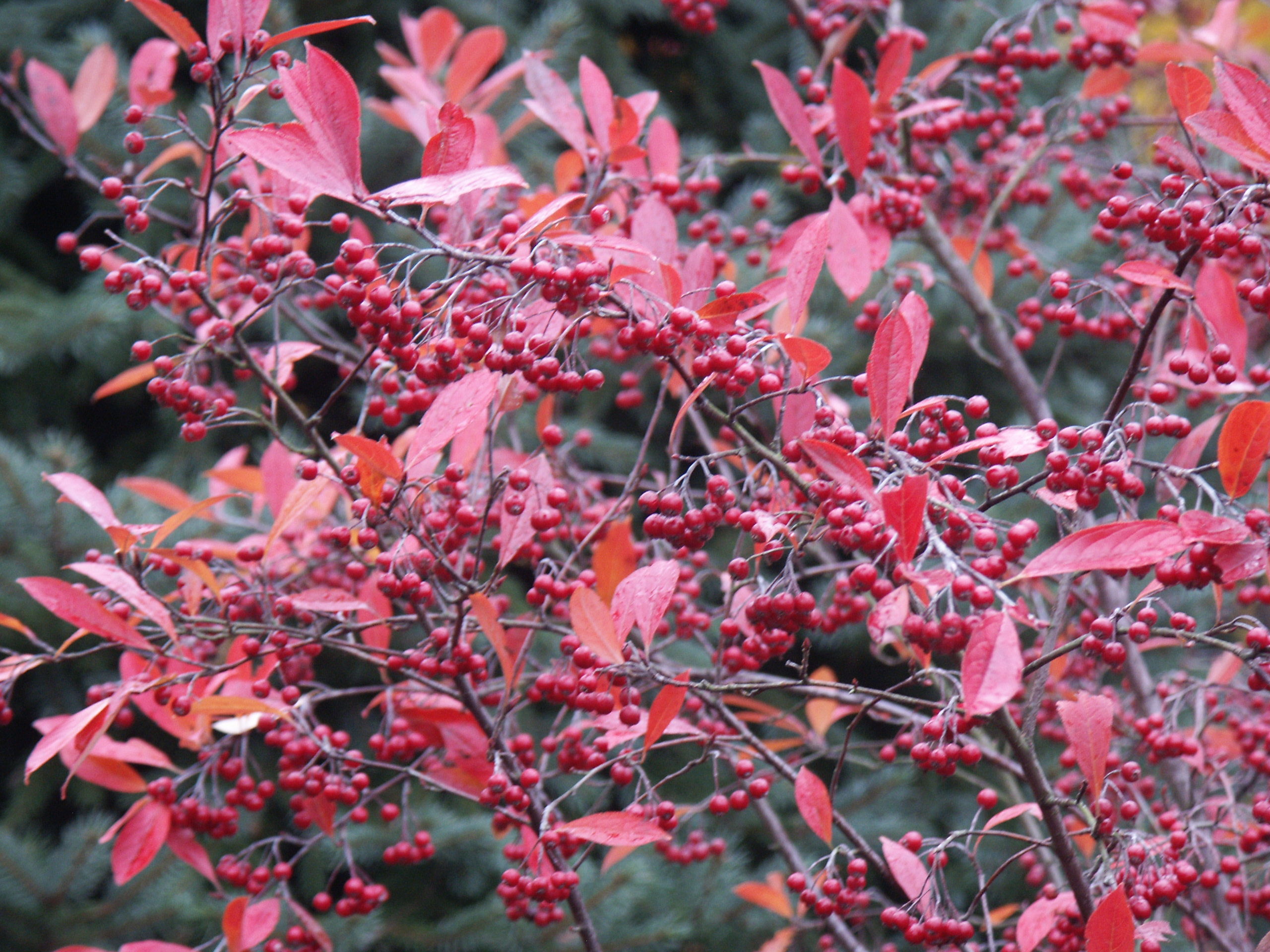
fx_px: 7118
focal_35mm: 194
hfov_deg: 10.2
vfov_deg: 7.7
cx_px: 635
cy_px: 476
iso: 200
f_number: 3.5
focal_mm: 49.17
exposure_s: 1/45
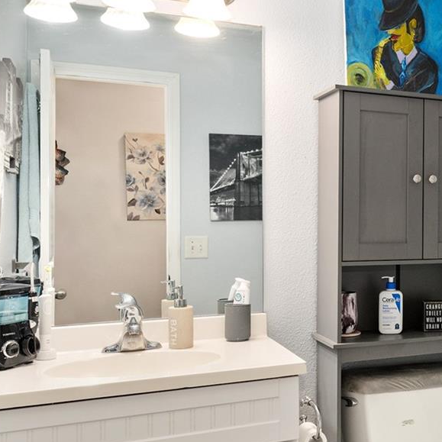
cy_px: 223
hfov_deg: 32.5
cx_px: 465
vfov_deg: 36.1
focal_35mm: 47
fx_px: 679
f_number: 7.1
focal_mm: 20
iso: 500
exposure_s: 1/10
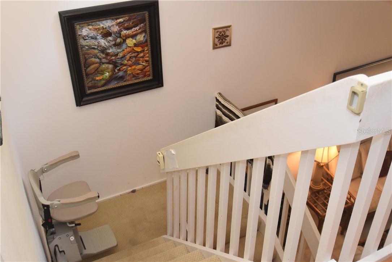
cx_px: 196
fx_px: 392
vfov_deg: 36.9
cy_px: 131
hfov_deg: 53.1
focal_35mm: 36
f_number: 4.5
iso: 1100
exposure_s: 1/60
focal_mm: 24
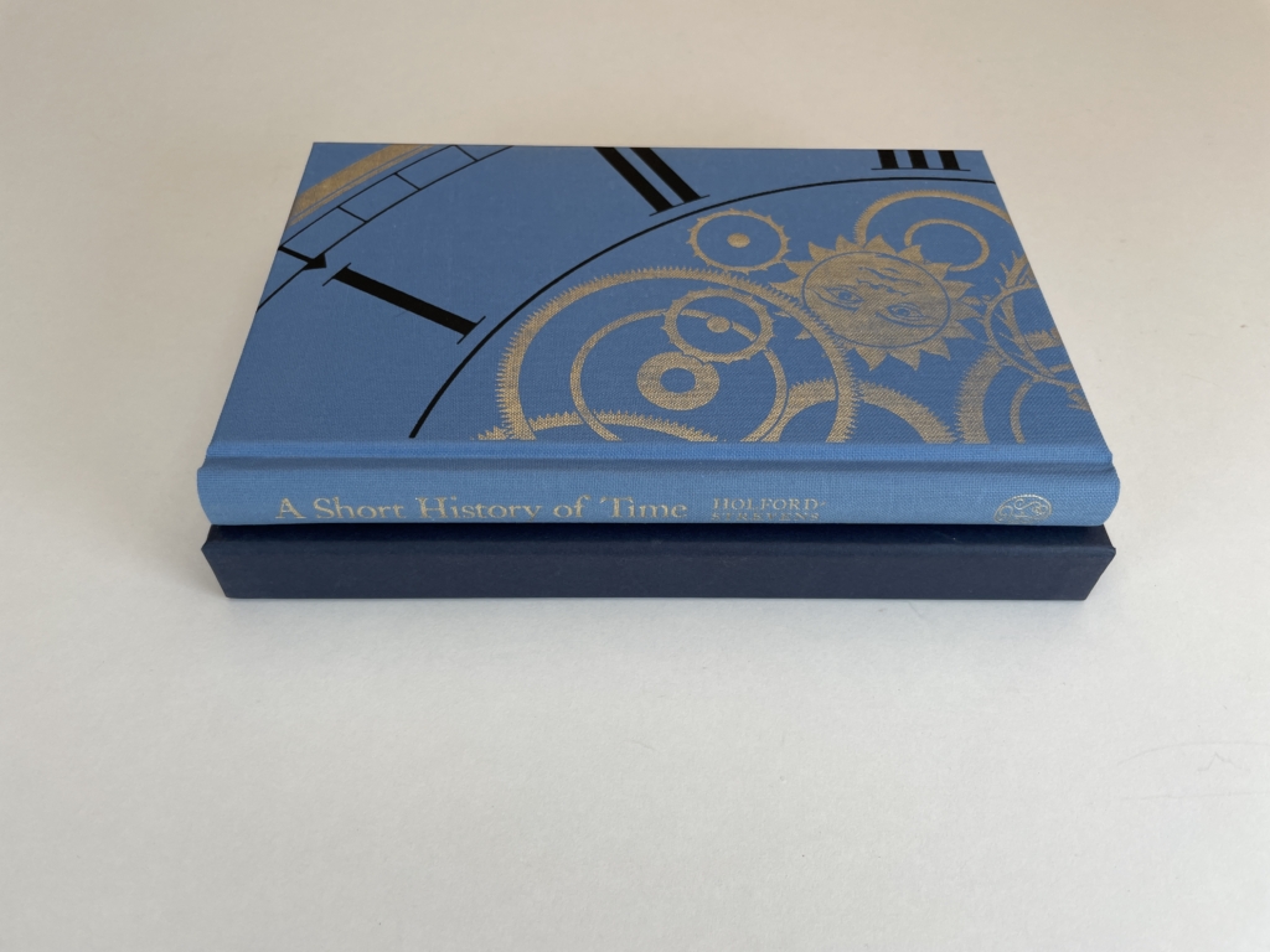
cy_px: 476
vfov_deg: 53.1
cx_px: 635
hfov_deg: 67.3
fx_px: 954
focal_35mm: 26
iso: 32
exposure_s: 1/167
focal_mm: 4.2
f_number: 1.6
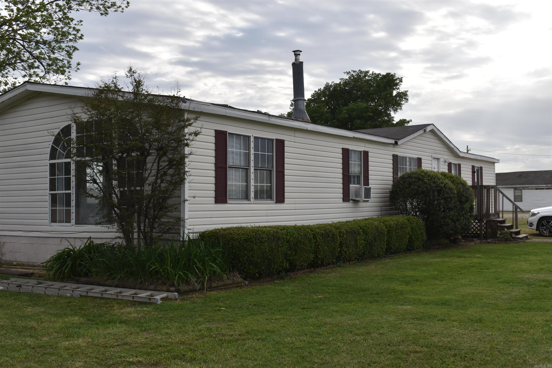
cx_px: 276
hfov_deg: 47.9
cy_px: 184
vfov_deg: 33.0
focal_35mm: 40
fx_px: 621
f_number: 9
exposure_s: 1/320
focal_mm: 27
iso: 200
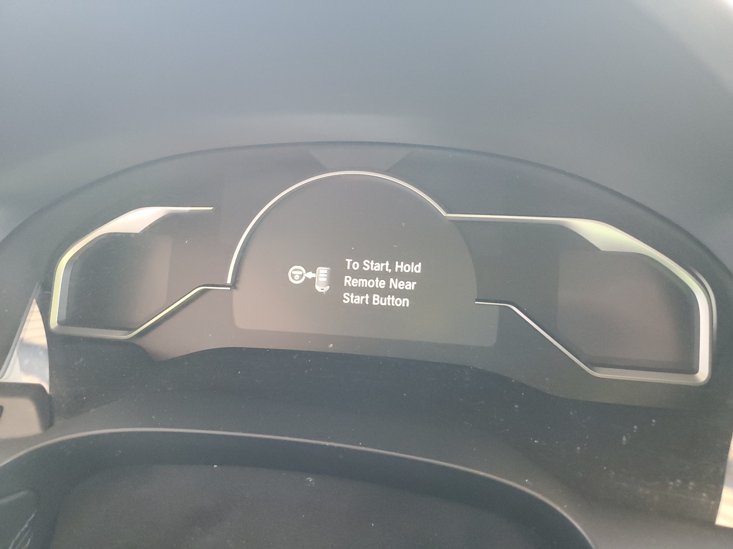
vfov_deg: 53.1
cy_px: 274
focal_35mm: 26
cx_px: 366
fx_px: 551
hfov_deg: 67.3
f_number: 1.5
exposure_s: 1/60.2
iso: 329
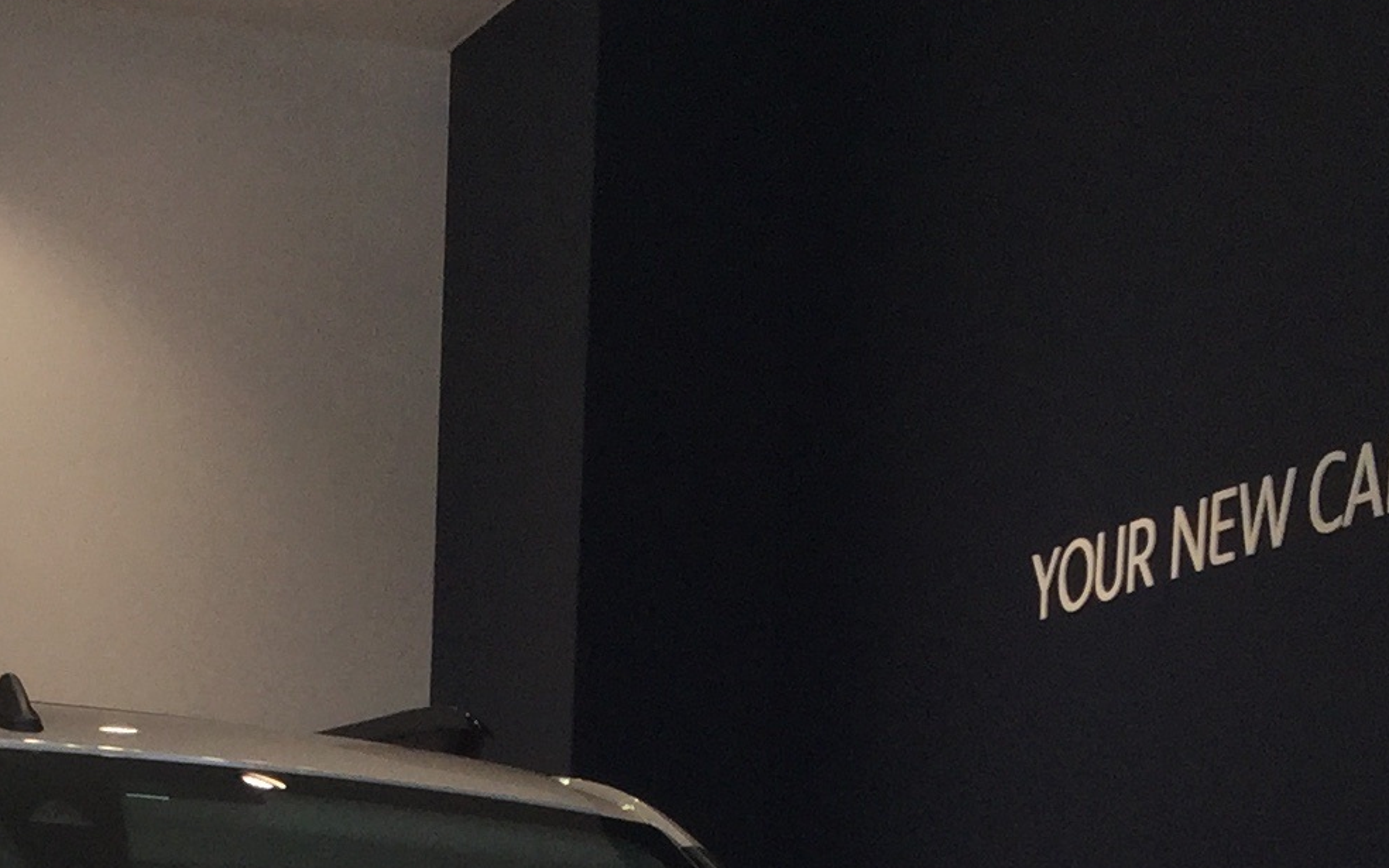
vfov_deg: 11.1
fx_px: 4126
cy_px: 1616
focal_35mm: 109
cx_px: 426
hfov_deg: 19.0
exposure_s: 1/120
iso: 25
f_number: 2.4
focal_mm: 3.3
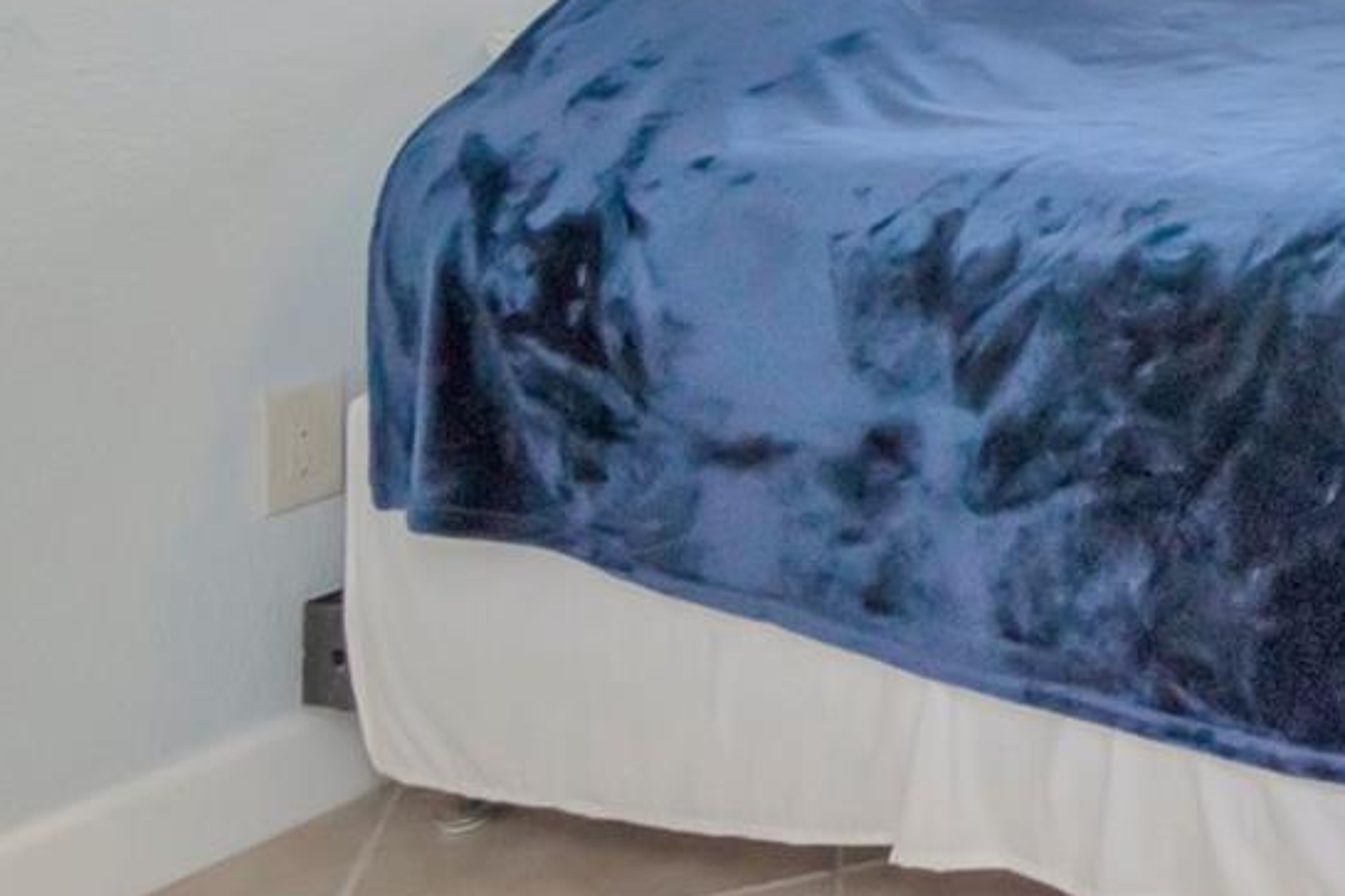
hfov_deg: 30.6
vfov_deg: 25.1
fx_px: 1810
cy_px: -175
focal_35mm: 48
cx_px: 1809
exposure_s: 1/200
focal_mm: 11
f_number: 11
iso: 1000
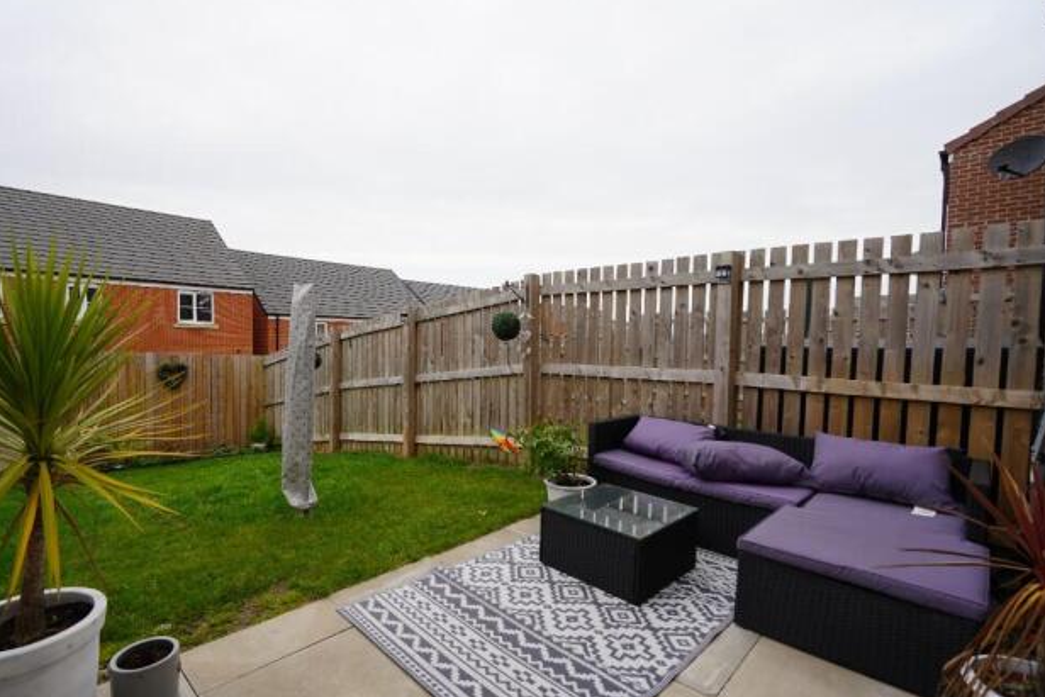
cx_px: 498
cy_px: 362
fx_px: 494
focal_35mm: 17
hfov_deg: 93.2
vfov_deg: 70.4
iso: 100
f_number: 5
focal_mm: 16
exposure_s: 1/200
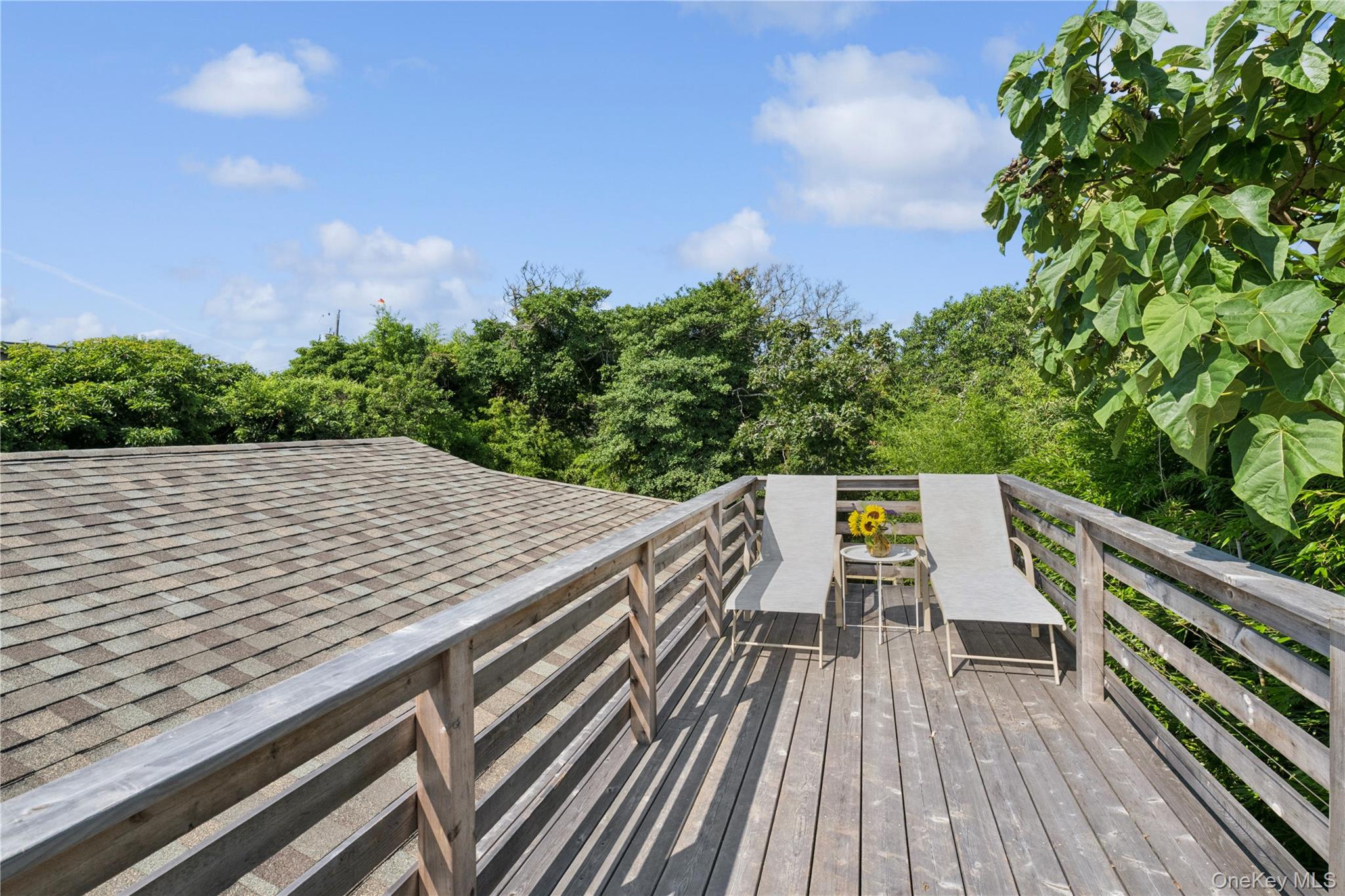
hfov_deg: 93.3
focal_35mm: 17
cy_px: 448
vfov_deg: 70.4
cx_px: 672
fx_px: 635
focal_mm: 17
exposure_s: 1/500
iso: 640
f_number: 14
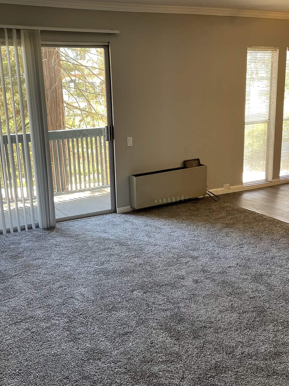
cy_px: 192
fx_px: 412
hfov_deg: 38.6
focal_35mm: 37
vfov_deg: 50.1
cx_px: 135
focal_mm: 5.1
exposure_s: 1/120
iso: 125
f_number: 1.6
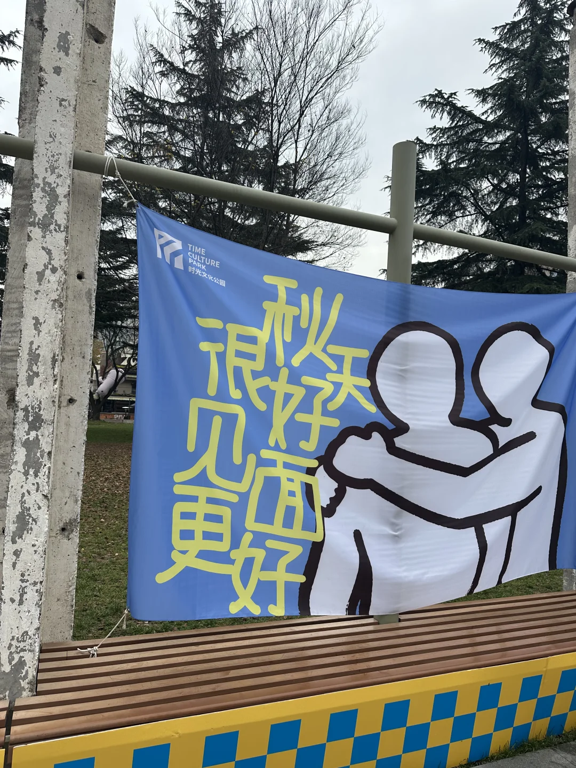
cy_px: 384
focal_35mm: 24
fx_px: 532
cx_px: 288
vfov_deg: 71.6
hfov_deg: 56.8
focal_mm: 6.86
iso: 80
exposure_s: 1/2469
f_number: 1.78
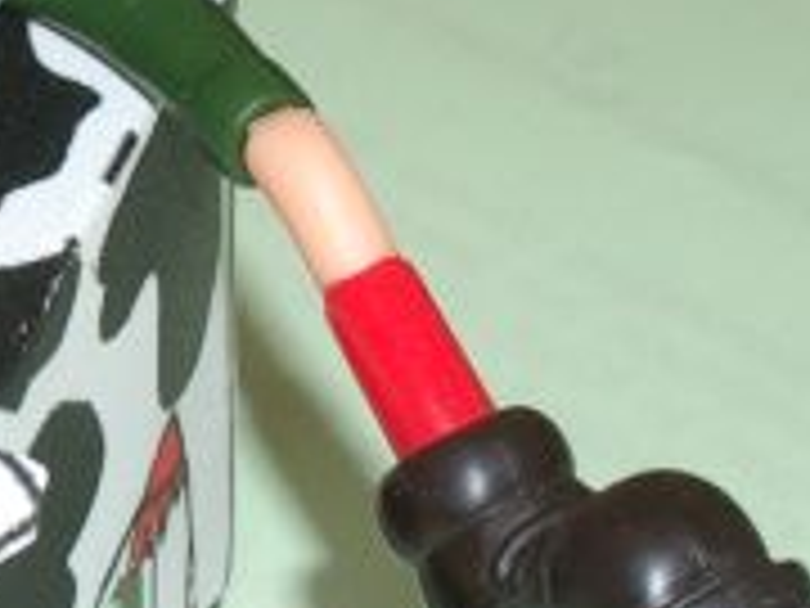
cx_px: -180
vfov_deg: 6.7
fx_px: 5148
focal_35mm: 220
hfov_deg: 8.9
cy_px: 171
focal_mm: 10.2
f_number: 5.6
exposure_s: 1/40
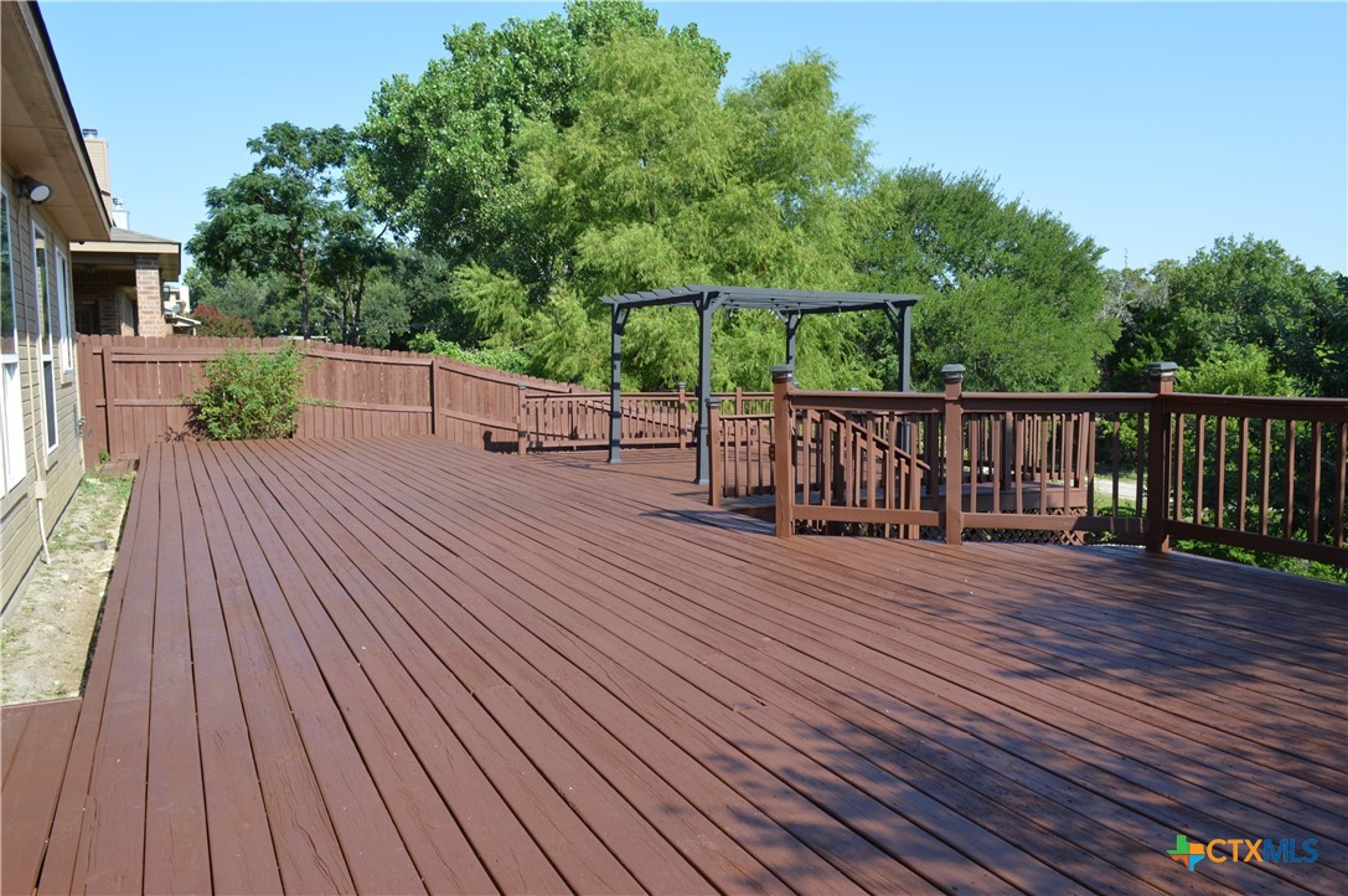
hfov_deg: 67.4
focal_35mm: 27
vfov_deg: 47.8
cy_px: 448
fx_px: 1010
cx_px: 674
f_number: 8
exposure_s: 1/125
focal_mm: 18
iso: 100
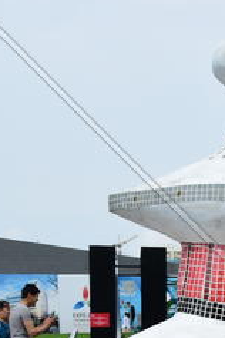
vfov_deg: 19.6
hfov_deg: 13.0
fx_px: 928
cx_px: 350
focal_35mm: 99
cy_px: 384
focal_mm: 18
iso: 100
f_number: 9
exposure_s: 1/160
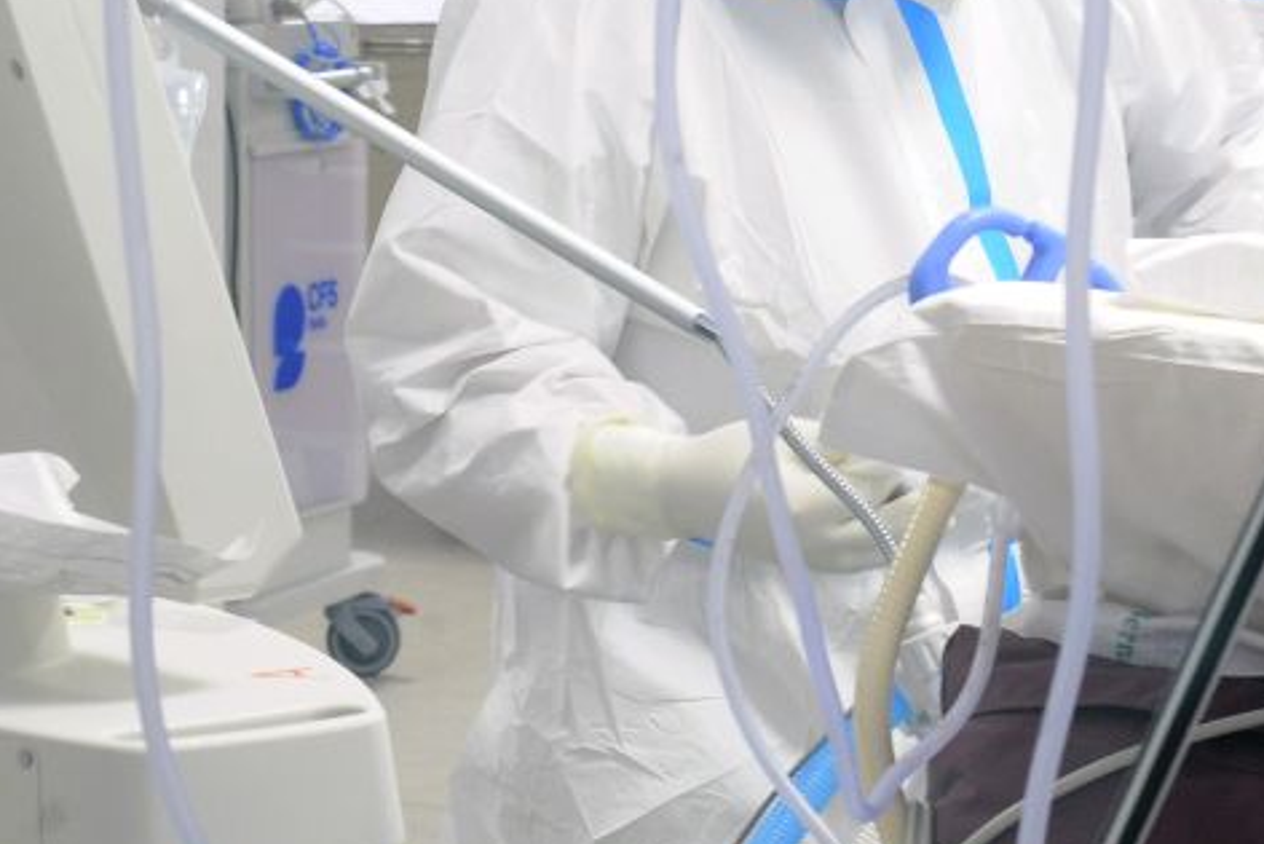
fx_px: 4460
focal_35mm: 127
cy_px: 153
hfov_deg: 16.1
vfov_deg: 10.8
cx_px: 616
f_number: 8
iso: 2500
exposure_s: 1/40
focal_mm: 50
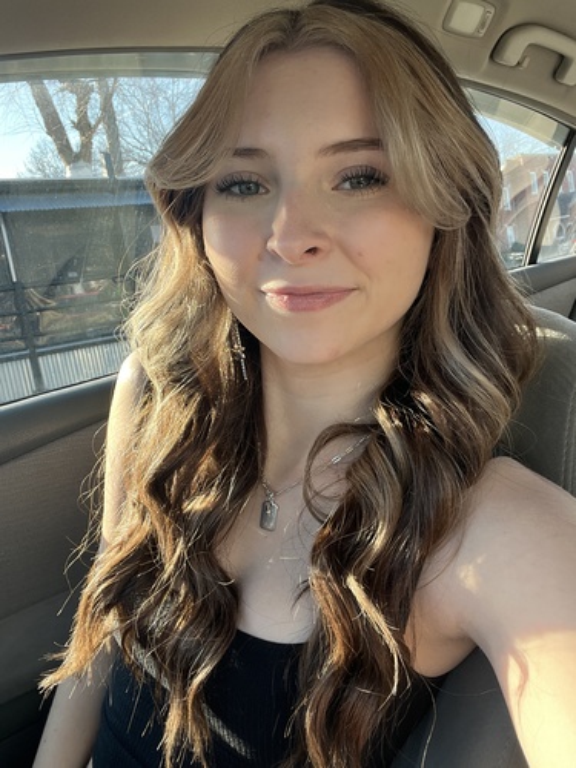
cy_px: 384
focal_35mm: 30
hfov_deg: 46.8
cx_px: 288
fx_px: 666
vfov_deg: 60.0
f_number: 2.2
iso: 40
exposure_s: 1/121
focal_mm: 2.71
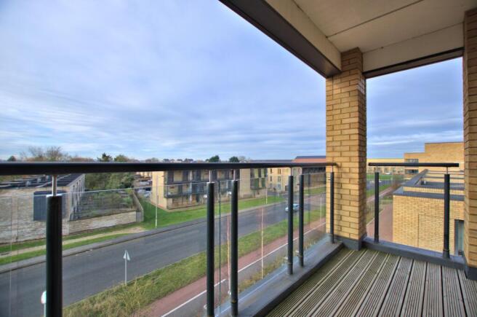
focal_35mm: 15
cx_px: 238
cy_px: 158
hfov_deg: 100.5
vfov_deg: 77.1
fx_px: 198
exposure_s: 1/640
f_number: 3.5
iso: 100
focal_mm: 10
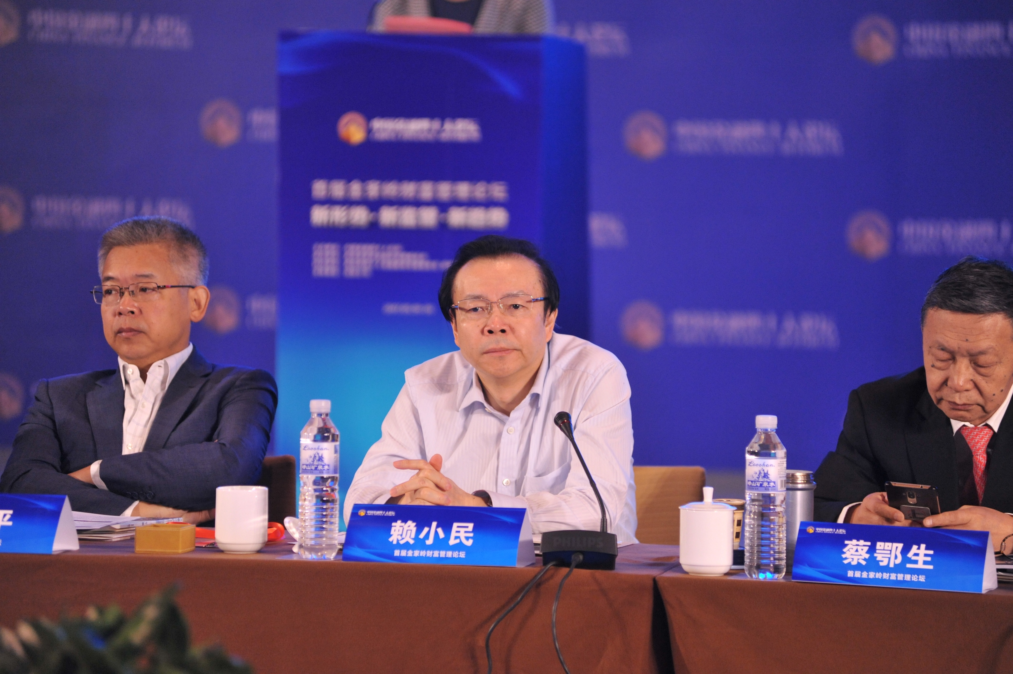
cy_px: 337
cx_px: 506
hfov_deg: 10.3
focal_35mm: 200
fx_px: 5624
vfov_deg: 6.9
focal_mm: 200
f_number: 3.5
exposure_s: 1/320
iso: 2500
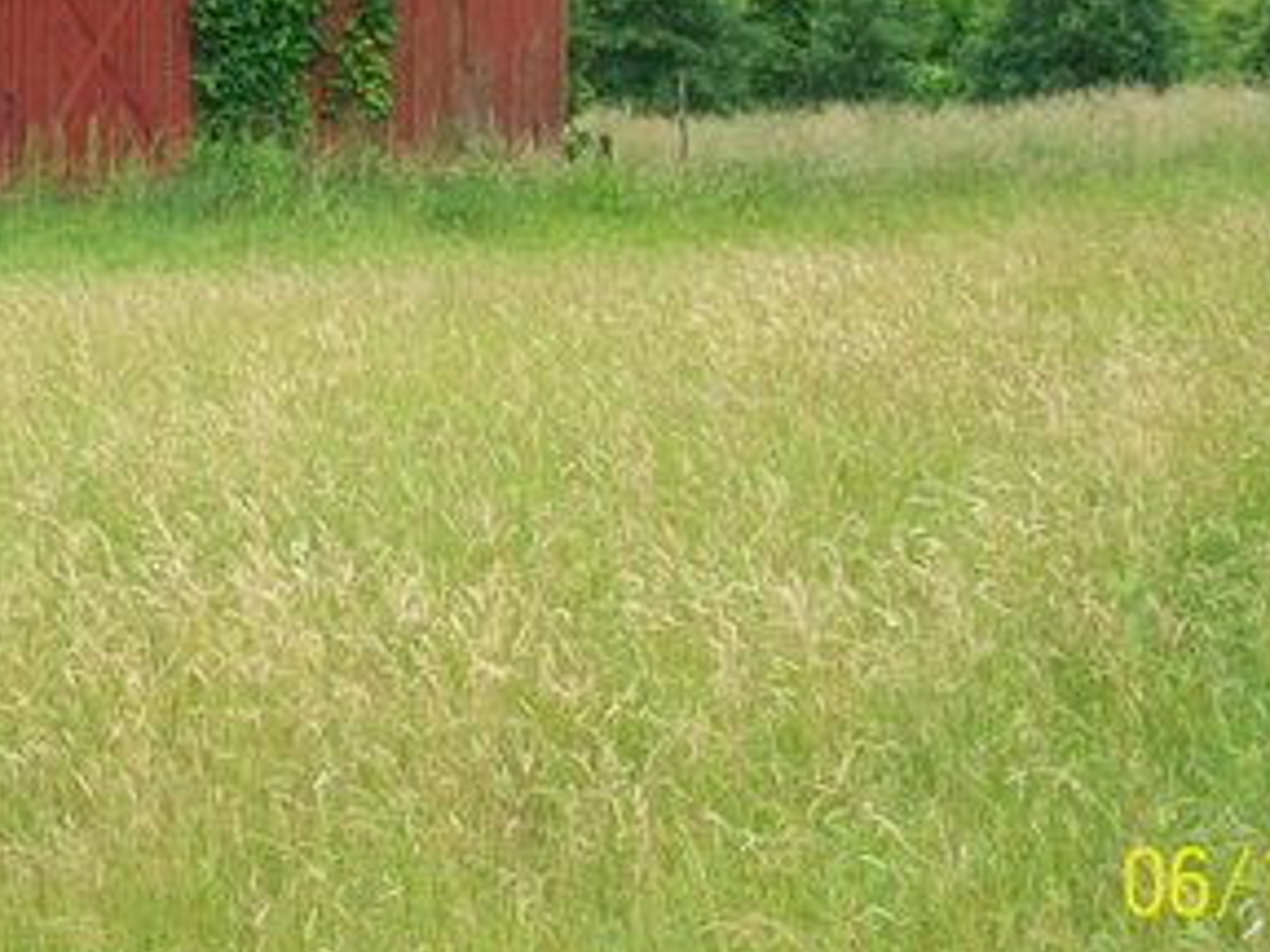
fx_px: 3375
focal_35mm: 92
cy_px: 73
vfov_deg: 15.8
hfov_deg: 21.1
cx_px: 320
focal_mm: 7.1
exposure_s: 1/320
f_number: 3.2
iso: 80
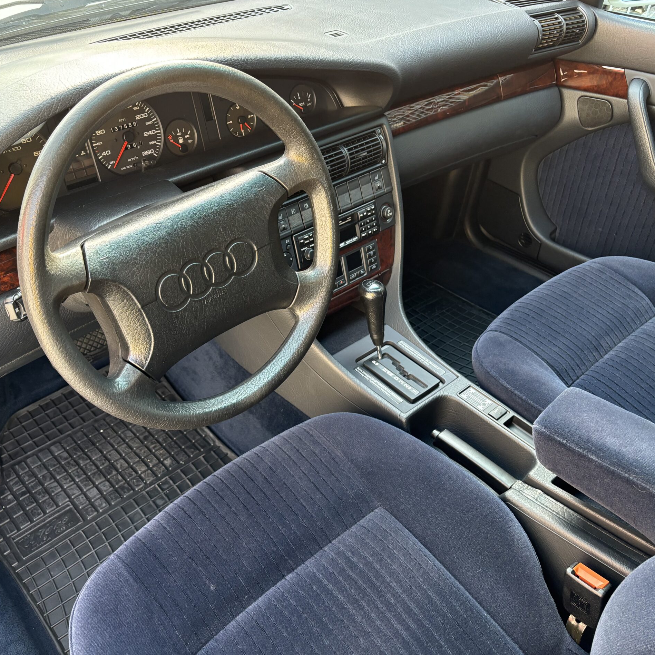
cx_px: 266
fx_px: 664
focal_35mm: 31
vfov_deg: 52.5
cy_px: 324
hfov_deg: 52.2
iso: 160
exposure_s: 1/60
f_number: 1.6
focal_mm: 5.96
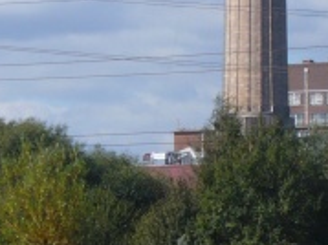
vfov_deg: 3.7
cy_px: -11
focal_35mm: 397
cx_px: 284
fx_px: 3759
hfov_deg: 5.0
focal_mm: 18.3
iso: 100
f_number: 3.6
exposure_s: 1/1300
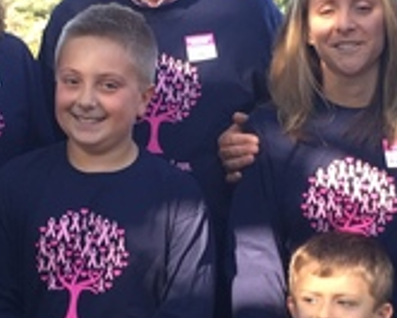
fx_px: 1446
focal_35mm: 123
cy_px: 232
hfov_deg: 15.6
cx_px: 163
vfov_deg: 12.5
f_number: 2.2
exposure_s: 1/120
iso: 40
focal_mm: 4.15
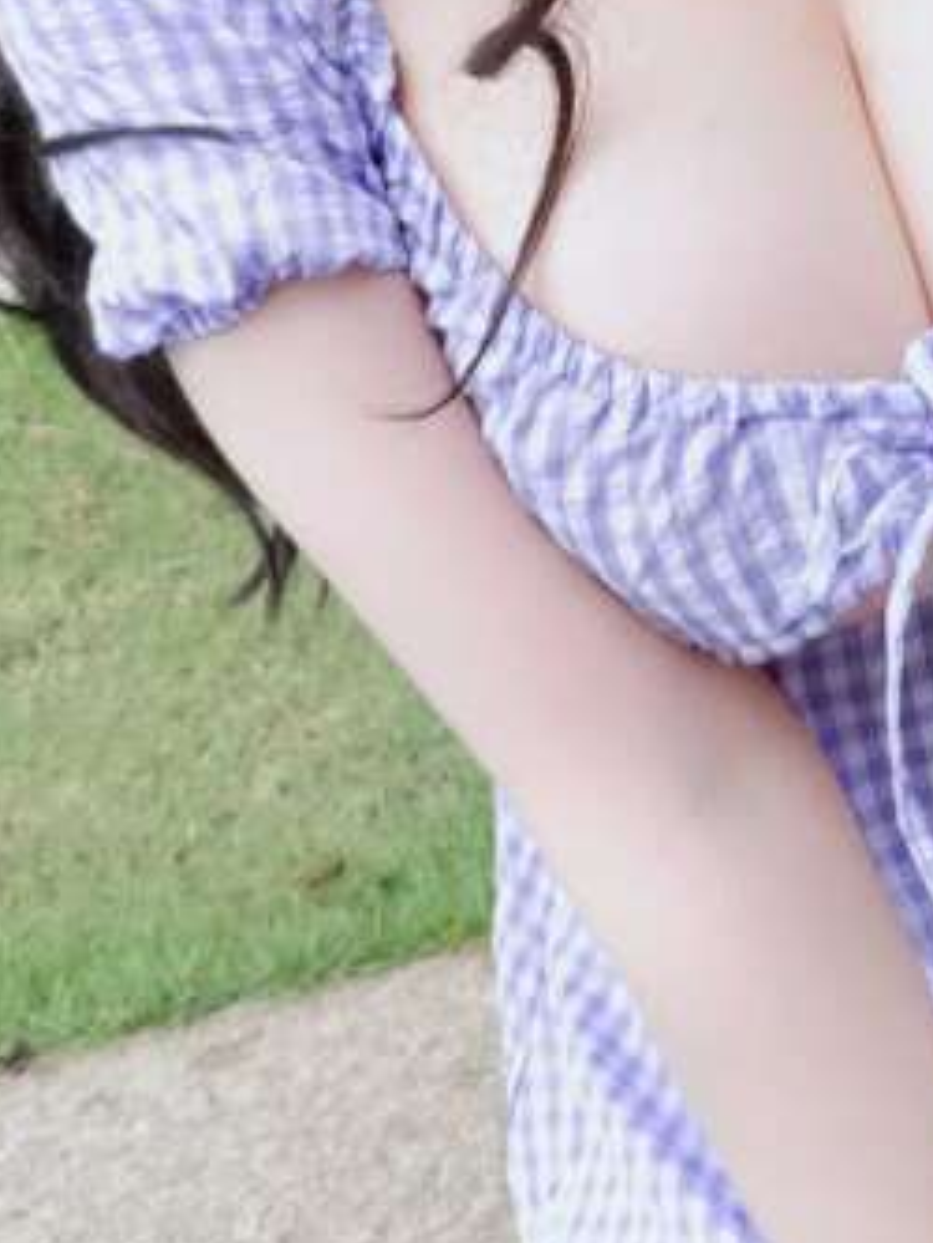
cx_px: 799
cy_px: -97
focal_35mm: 70
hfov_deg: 20.7
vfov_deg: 25.8
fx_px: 2514
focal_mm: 4.36
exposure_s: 1/359
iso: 64
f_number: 1.8
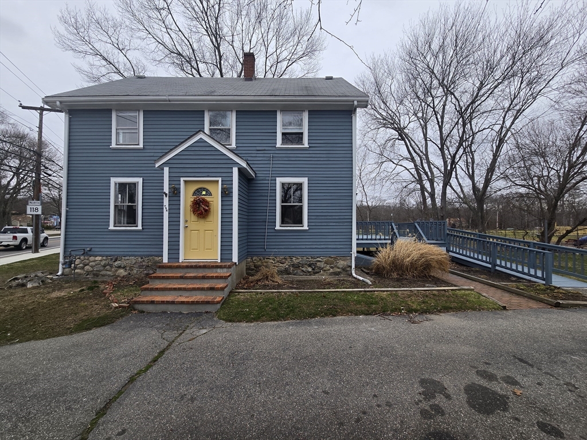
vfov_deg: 89.9
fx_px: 220
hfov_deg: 106.2
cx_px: 294
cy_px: 220
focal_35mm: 13
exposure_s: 1/408
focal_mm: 2.2
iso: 50
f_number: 2.2
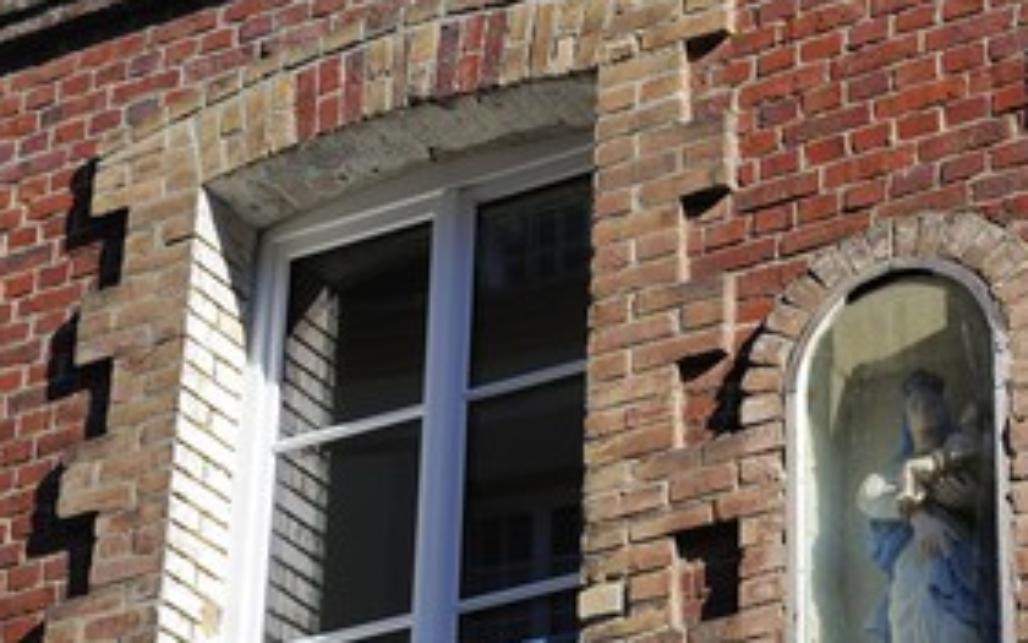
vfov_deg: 12.2
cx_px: 767
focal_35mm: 107
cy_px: 467
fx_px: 2998
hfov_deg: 19.3
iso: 200
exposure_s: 1/200
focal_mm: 70
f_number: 11
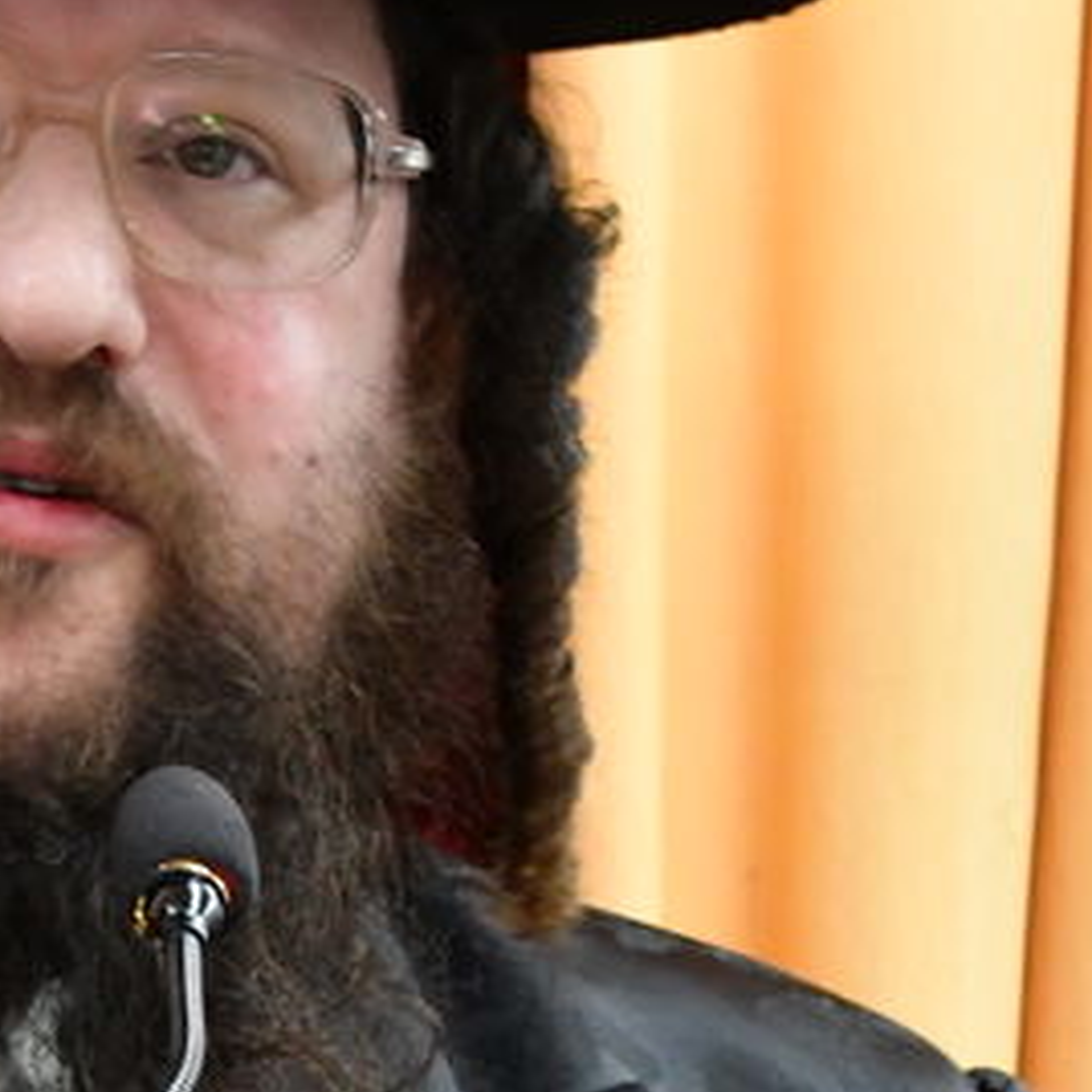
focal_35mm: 306
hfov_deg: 5.7
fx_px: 10921
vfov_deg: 5.6
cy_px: 2143
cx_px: -379
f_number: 6.3
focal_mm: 46
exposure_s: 1/100
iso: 2000
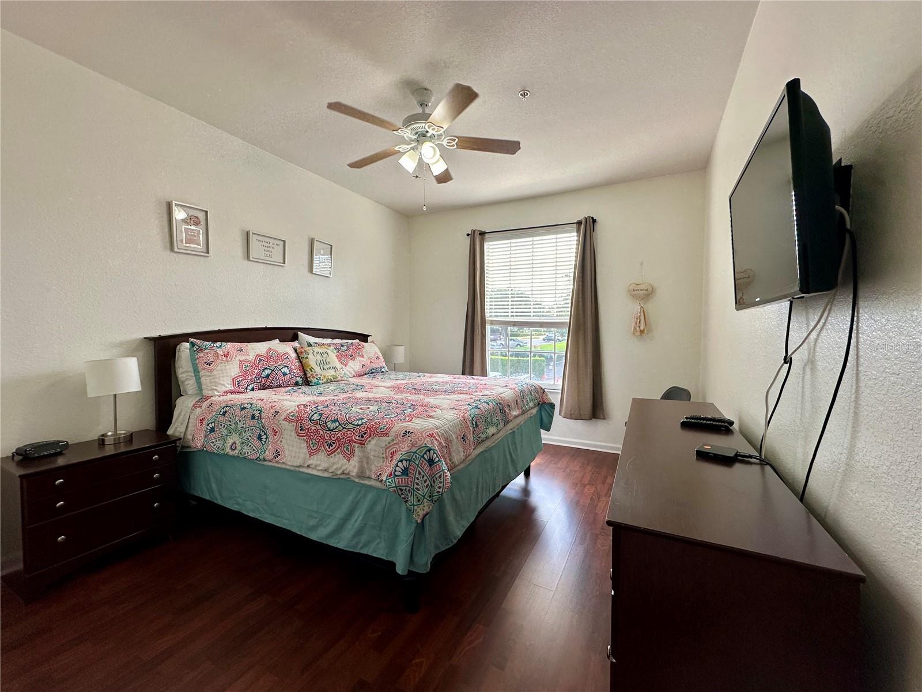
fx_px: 373
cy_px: 346
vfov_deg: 85.7
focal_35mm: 14
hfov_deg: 102.1
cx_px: 461
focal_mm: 2.22
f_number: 2.2
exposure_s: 1/120
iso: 64
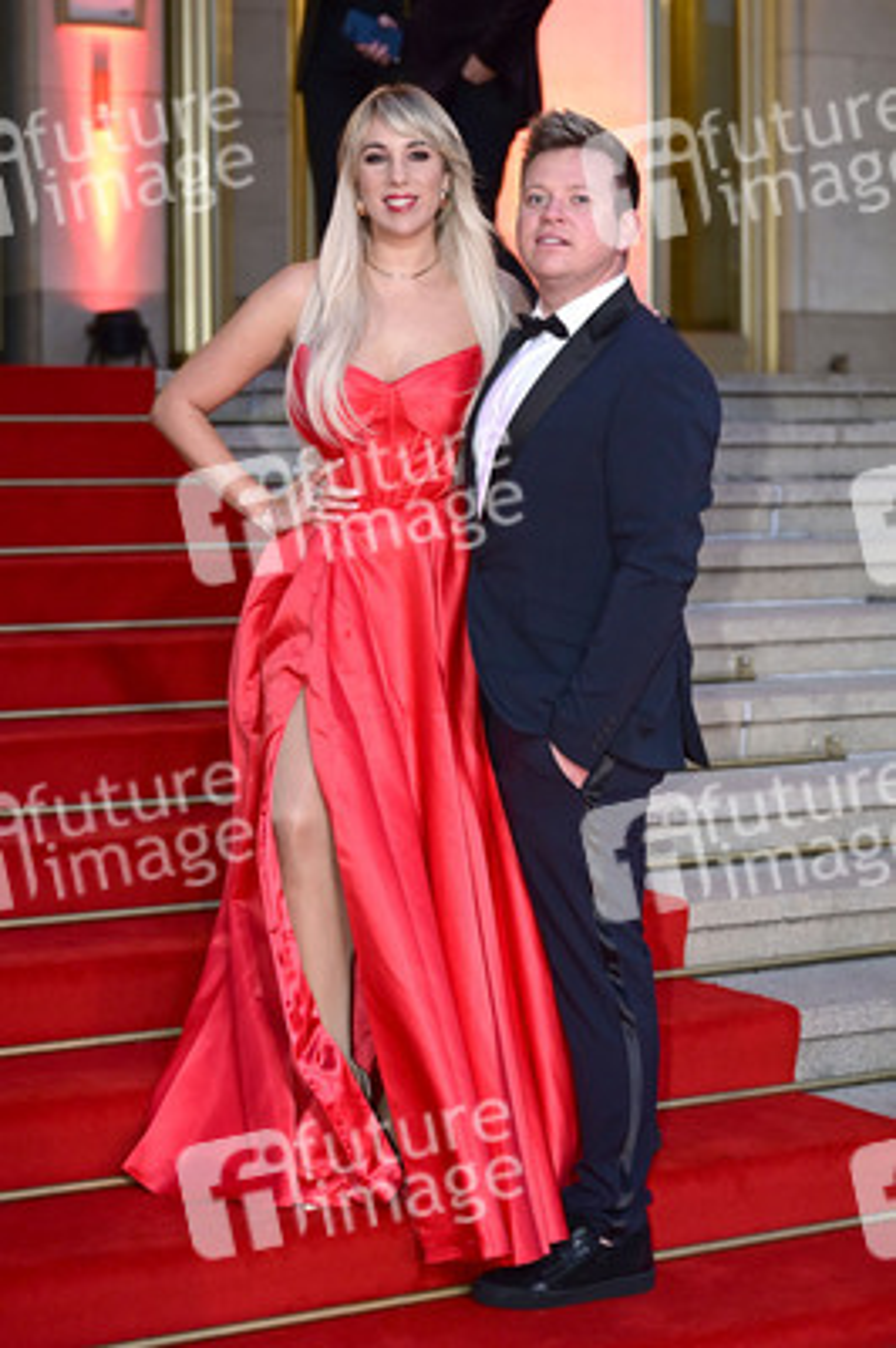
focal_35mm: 58
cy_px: 674
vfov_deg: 34.5
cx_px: 448
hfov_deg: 23.3
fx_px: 2169
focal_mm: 58
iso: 2000
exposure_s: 1/160
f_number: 2.8
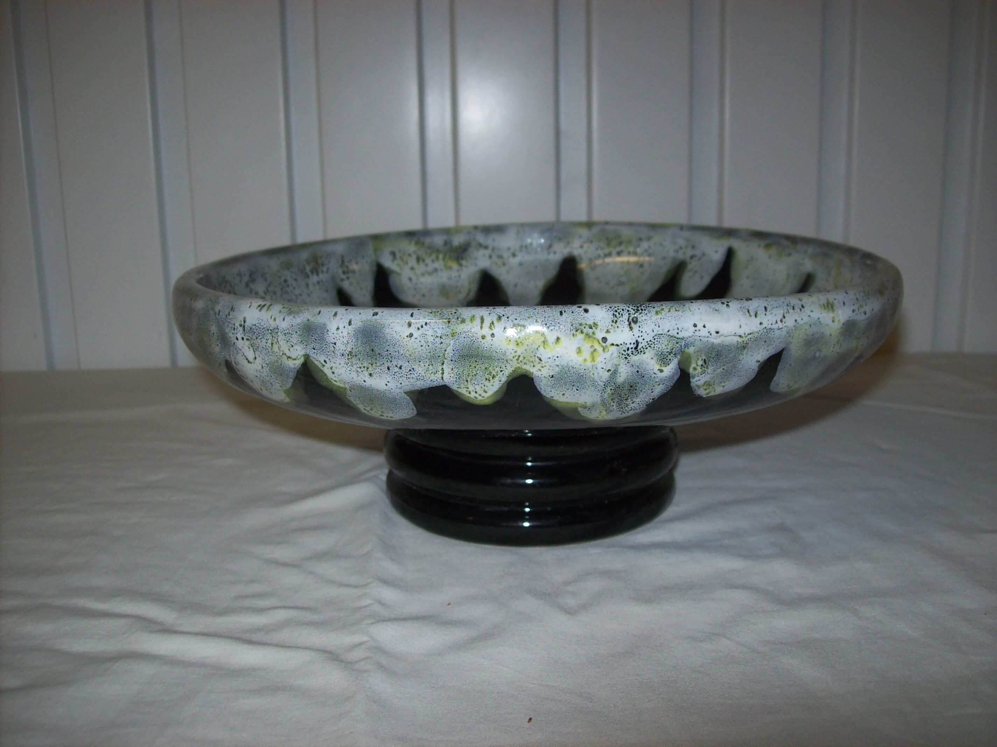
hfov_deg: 51.4
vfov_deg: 39.6
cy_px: 374
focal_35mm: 36
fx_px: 1037
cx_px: 498
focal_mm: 6
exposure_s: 1/64
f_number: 2.7
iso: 80
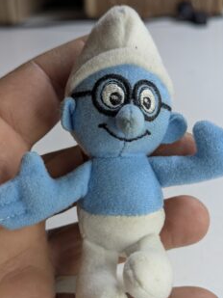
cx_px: 128
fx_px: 532
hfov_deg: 23.6
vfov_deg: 31.1
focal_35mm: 62
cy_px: 178
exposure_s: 1/207
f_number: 1.85
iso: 47
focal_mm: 6.81
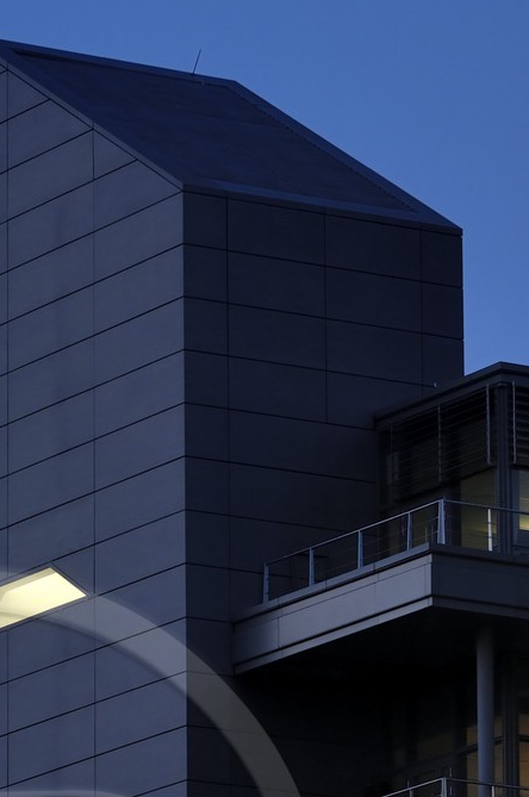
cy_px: 939
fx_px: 7141
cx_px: -41
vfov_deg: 6.4
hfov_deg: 4.2
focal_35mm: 323
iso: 100
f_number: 6.3
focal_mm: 90
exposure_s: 1/1.67
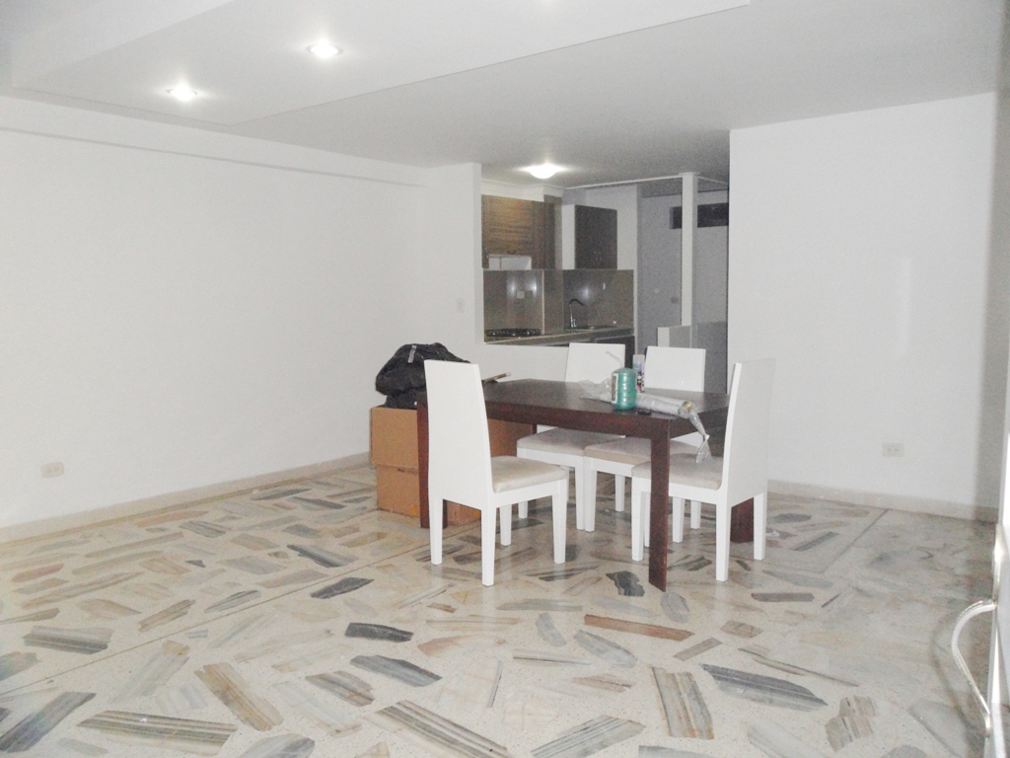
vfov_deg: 51.4
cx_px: 505
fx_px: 788
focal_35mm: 27
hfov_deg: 65.3
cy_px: 379
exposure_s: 1/45
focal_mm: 4.9
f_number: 3.5
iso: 400
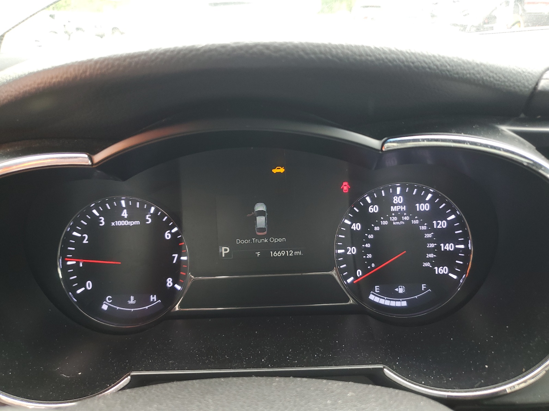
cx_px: 274
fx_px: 412
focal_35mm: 26
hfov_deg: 67.3
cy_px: 206
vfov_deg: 53.1
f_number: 1.5
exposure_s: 1/50
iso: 54
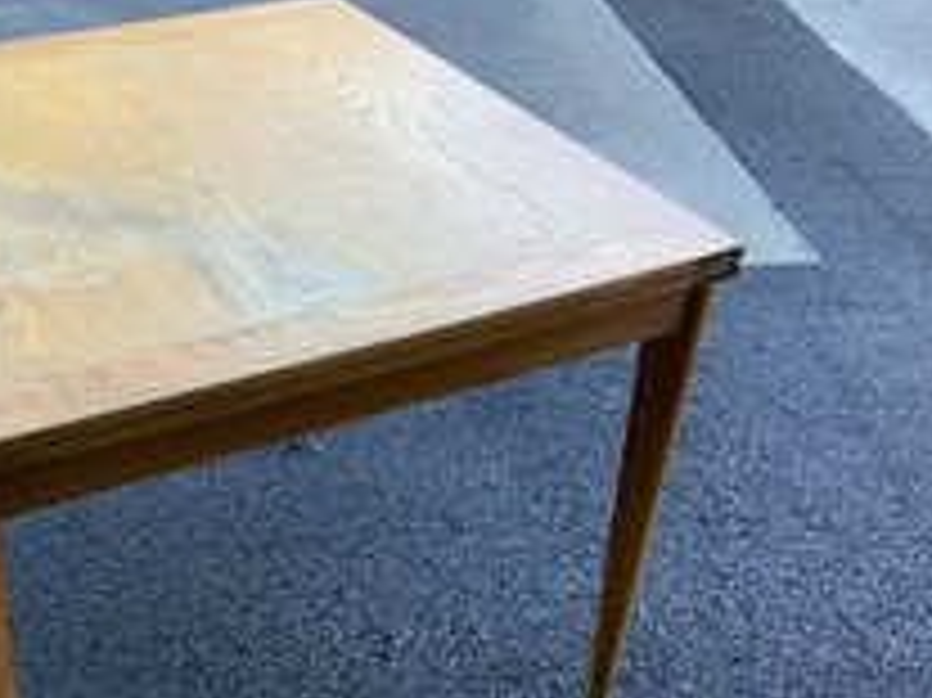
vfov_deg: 29.9
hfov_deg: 38.8
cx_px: 245
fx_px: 1292
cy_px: 489
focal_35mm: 48
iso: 32
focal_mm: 3
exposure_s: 1/122
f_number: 1.8
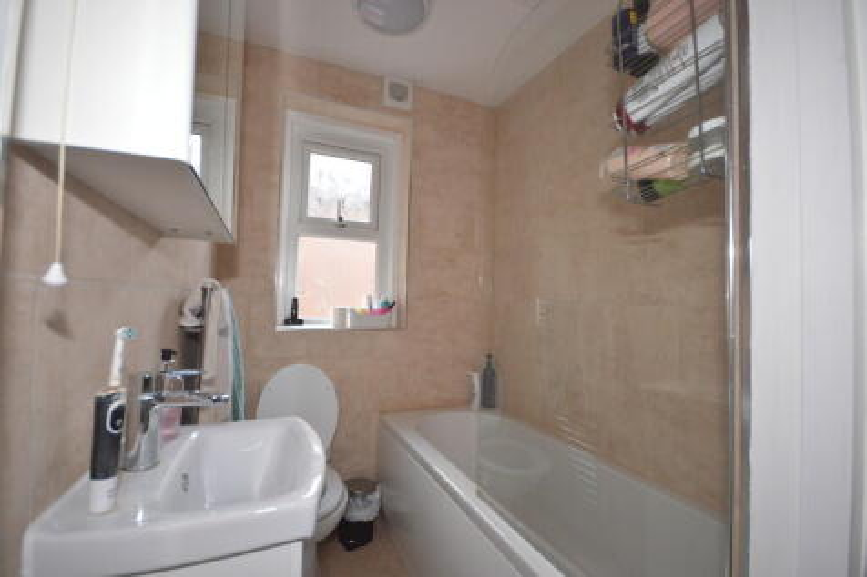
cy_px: 288
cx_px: 434
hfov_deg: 100.4
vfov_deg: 77.3
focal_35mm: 15
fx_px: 361
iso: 800
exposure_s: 1/60
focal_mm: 10
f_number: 4
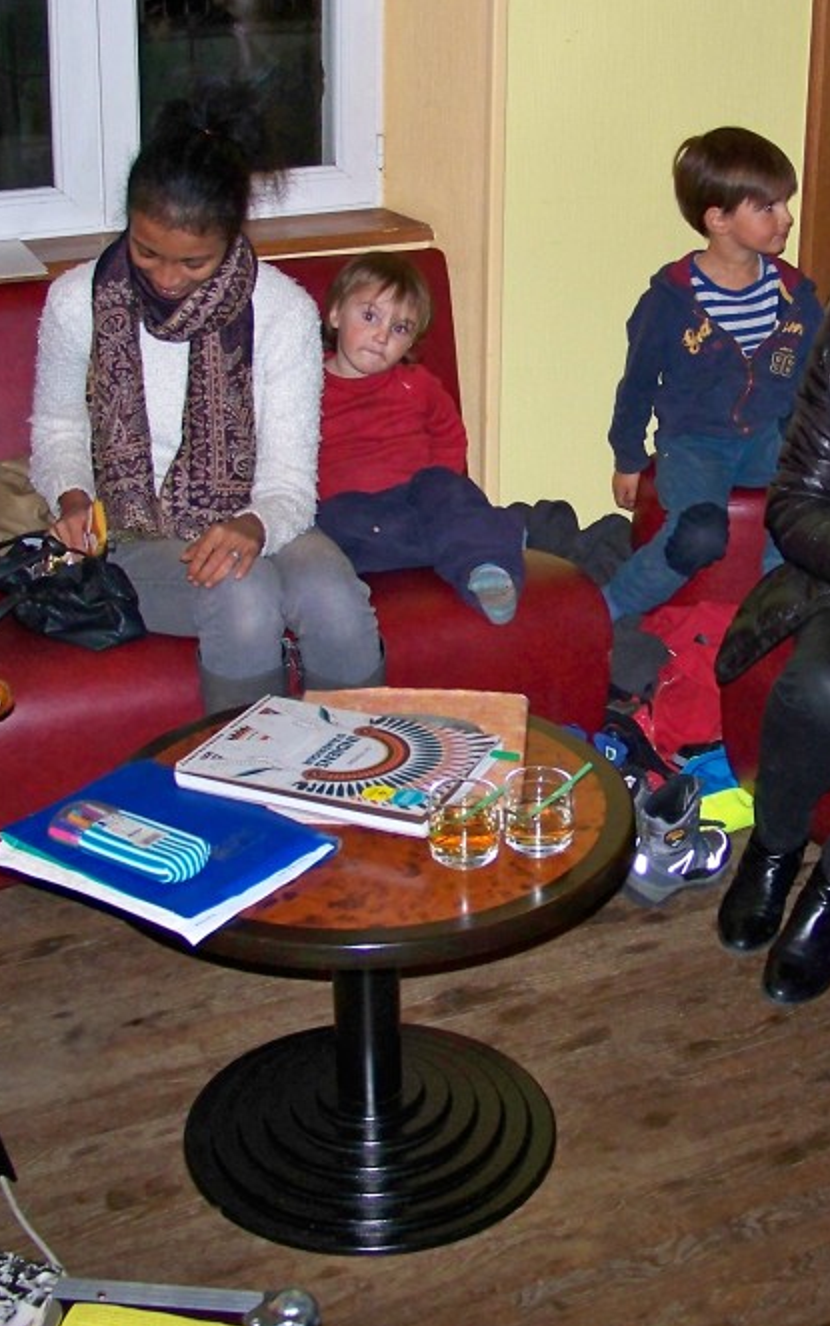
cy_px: 588
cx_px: 594
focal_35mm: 54
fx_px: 1952
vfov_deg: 37.5
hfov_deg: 23.8
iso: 200
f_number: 2.8
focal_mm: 5.85
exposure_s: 1/30
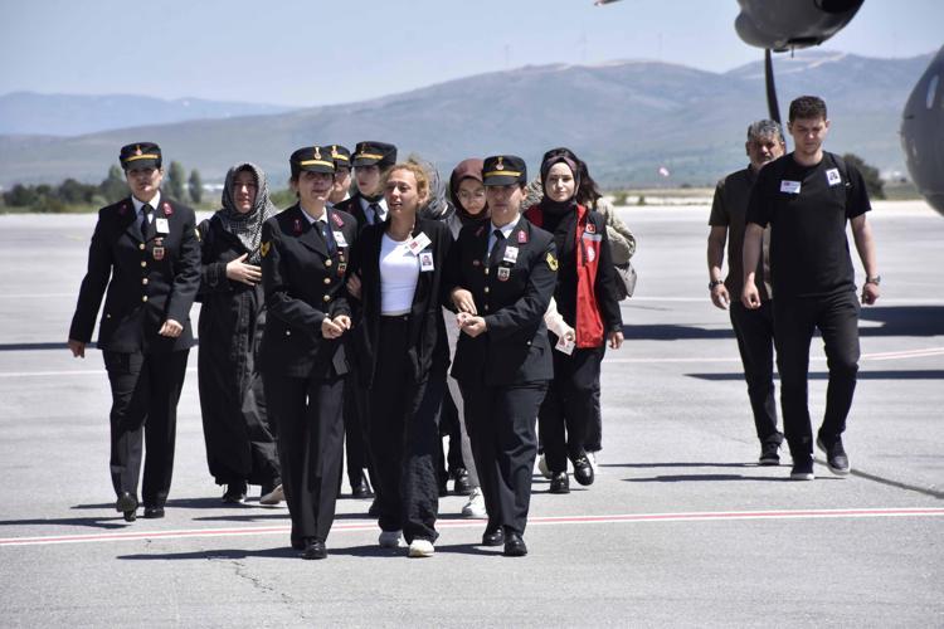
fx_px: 5506
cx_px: 472
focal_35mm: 210
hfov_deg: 9.8
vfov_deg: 6.5
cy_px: 314
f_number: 8
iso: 450
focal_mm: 140
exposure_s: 1/1000
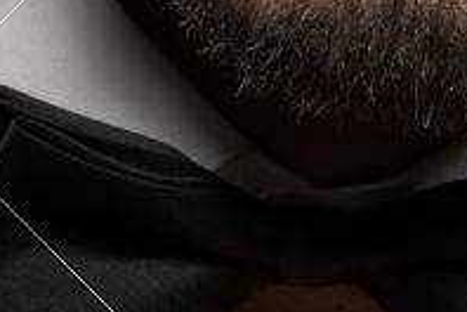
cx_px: 261
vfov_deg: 2.0
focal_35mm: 690
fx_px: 8950
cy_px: 92
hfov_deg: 3.0
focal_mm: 105
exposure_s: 1/200
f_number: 14
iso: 100
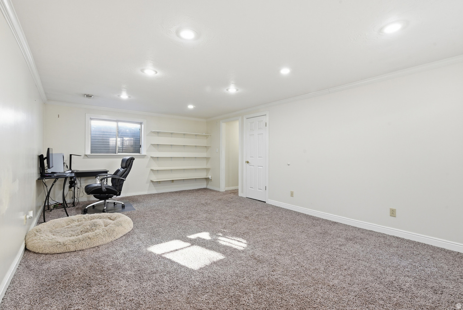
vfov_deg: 73.8
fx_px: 206
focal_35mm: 16
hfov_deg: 96.7
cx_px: 232
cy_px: 155
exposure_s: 1/6
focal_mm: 16
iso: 100
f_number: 10
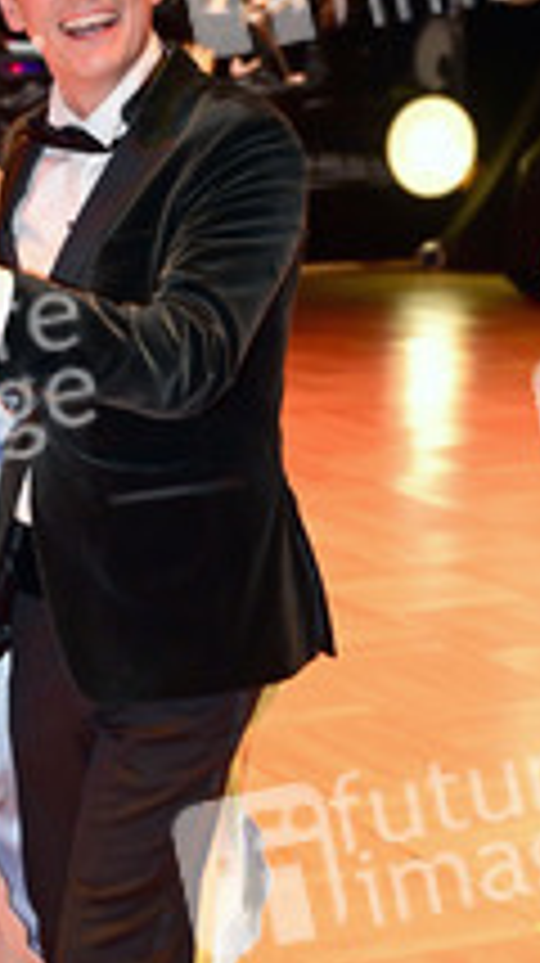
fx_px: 2296
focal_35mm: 90
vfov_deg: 23.6
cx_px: -4
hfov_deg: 13.2
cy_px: 626
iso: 3200
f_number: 4.5
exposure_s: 1/200
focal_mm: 46
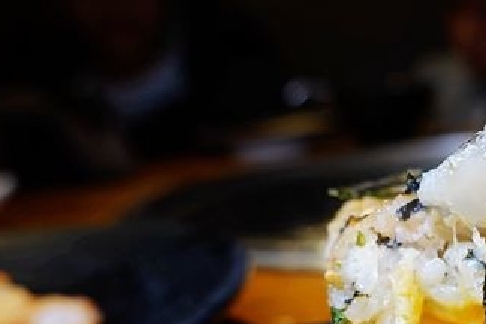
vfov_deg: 27.1
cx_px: 420
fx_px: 648
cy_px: 295
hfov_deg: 38.7
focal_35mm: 48
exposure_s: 1/100
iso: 125
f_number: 2.8
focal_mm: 9
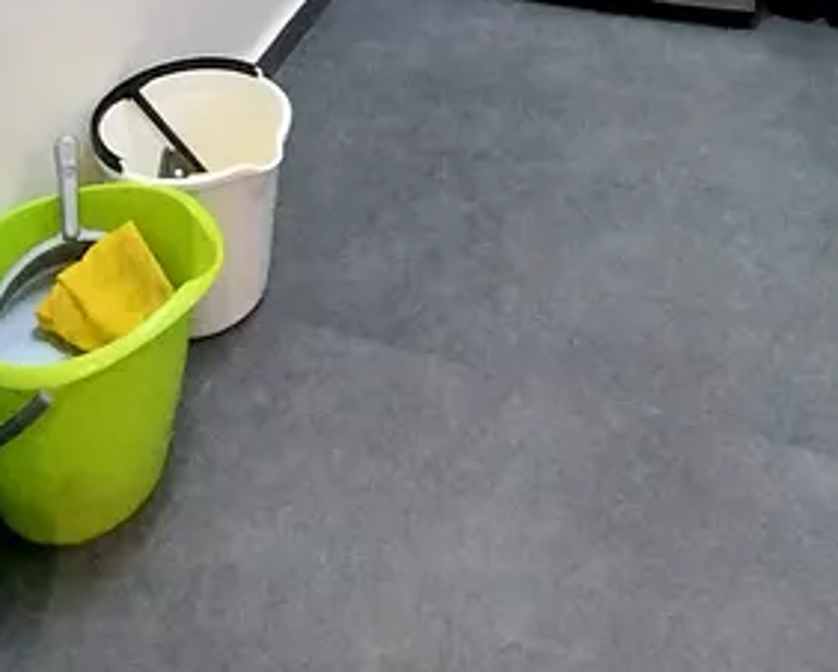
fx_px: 1042
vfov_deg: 25.7
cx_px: 468
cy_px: -360
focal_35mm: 42
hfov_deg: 43.7
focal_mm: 1.3
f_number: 2.2
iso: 200
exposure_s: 1/30
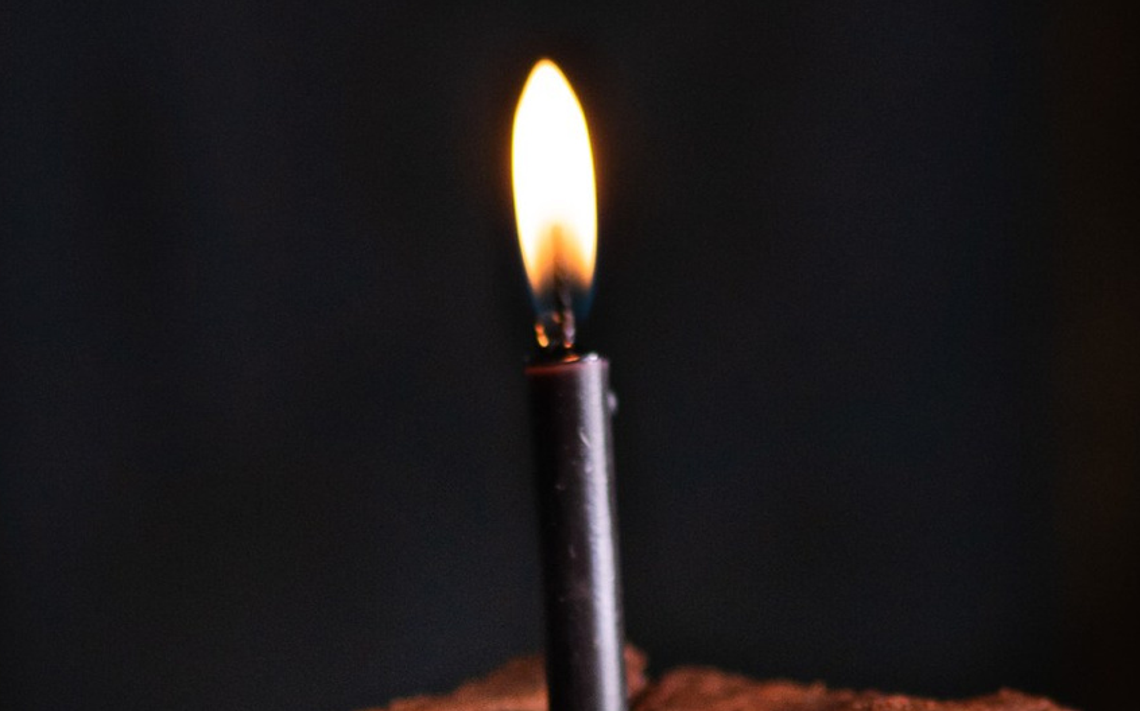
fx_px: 15093
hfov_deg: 4.3
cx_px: 554
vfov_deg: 2.7
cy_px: 543
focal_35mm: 486
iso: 64
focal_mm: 105
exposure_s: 1/160
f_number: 4
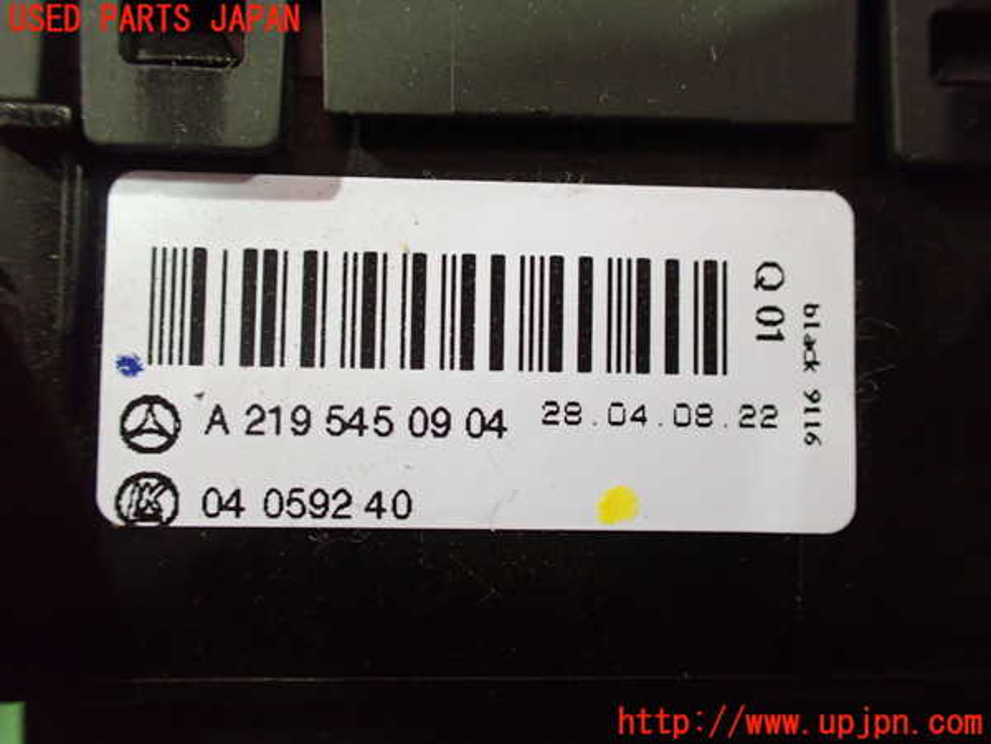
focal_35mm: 30
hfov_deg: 60.0
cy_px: 372
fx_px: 859
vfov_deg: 46.8
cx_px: 496
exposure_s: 1/30
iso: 1000
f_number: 2.3
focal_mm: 5.4
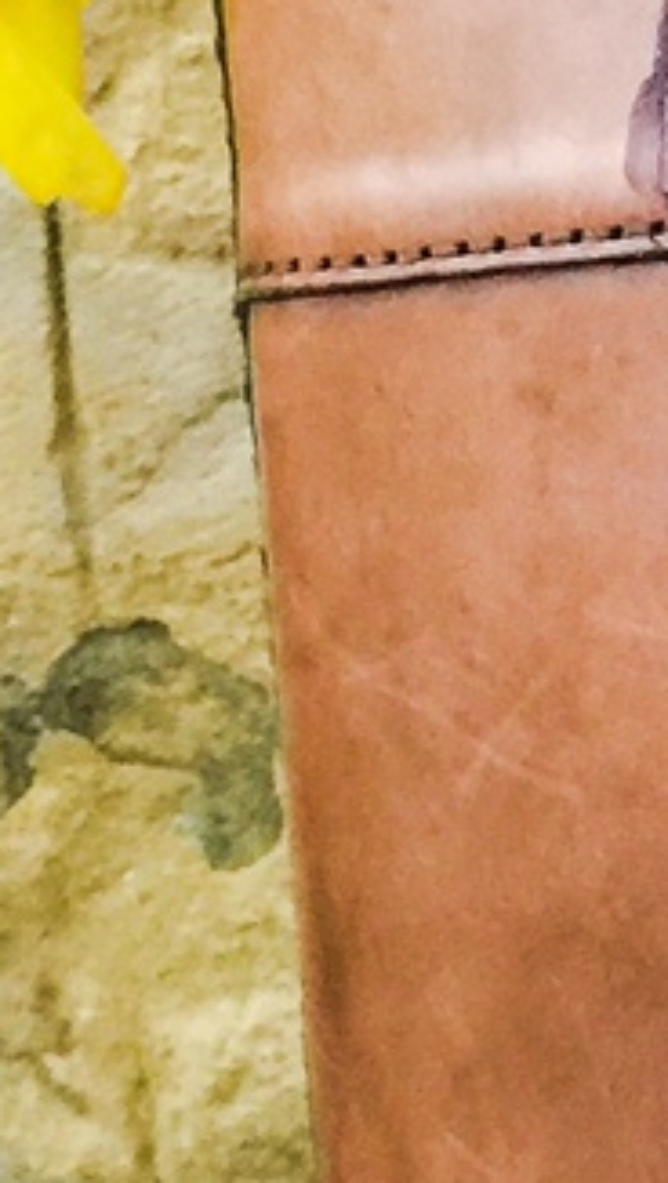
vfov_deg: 12.5
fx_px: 4962
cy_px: -882
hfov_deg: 7.2
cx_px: 1681
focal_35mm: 158
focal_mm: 4.15
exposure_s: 1/17
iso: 80
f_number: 2.2
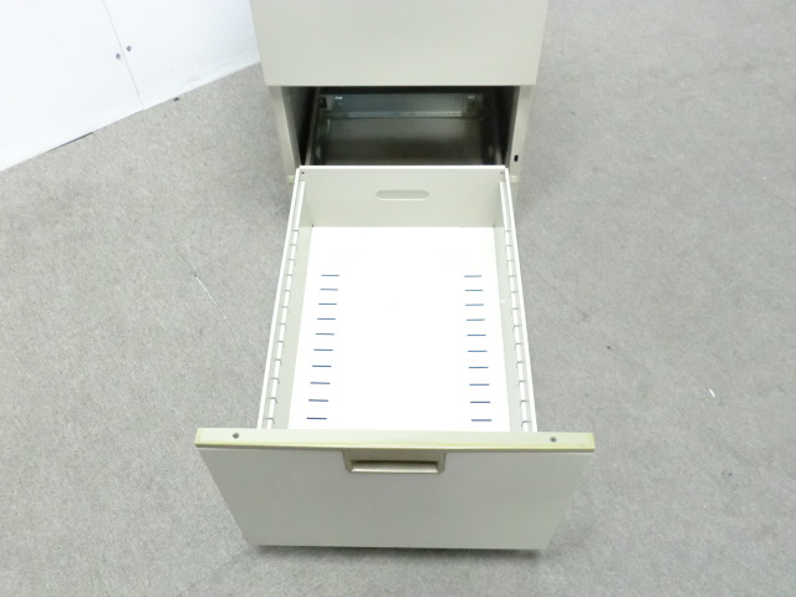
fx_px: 736
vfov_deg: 44.2
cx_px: 398
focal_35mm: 32
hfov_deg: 56.8
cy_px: 298
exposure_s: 1/20
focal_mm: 5.8
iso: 800
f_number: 3.5
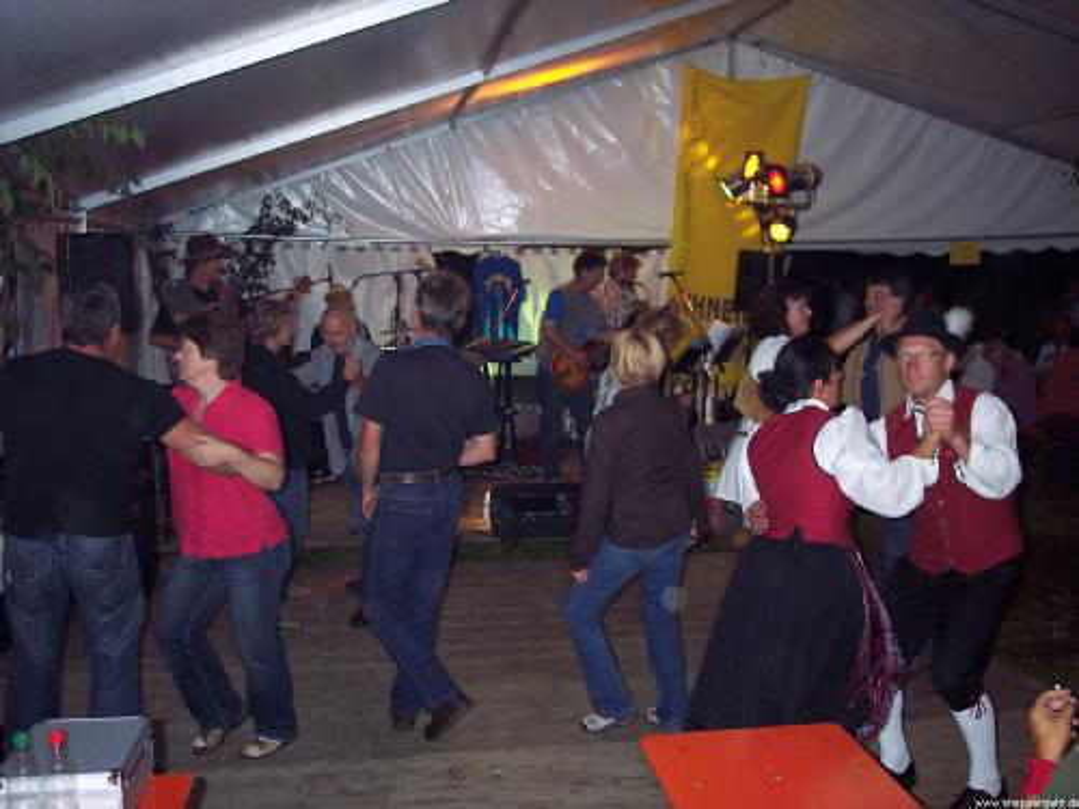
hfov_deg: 47.9
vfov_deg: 36.8
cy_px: 404
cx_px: 540
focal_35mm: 39
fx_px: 1216
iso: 100
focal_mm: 8
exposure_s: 1/60
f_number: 2.8
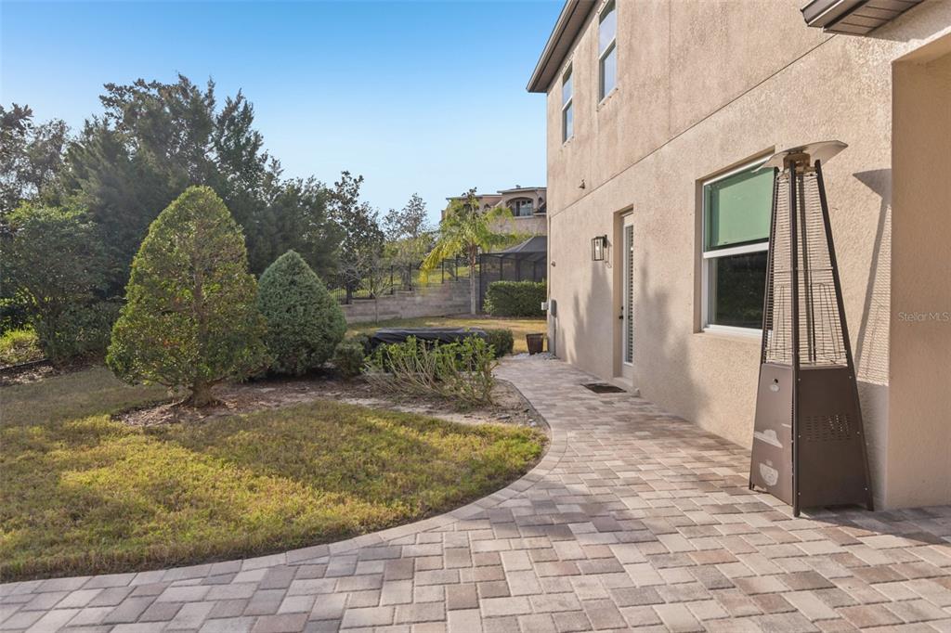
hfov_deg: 84.0
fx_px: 528
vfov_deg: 61.9
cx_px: 476
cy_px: 316
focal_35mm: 20
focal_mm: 20
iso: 400
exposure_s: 1/800
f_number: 8
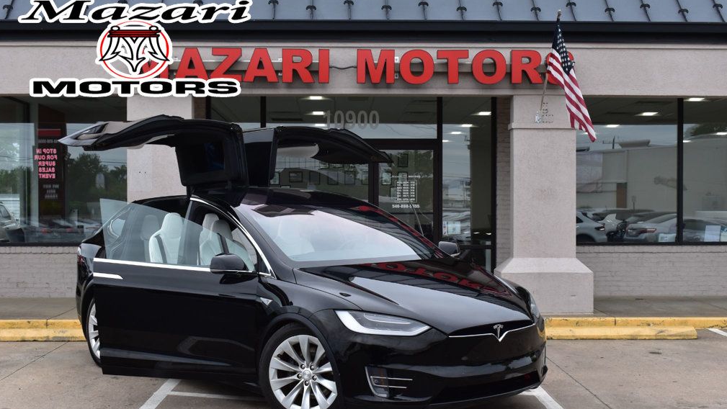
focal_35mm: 51
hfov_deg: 40.6
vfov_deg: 23.5
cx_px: 363
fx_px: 983
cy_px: 228
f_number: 10
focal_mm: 32
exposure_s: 1/160
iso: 400
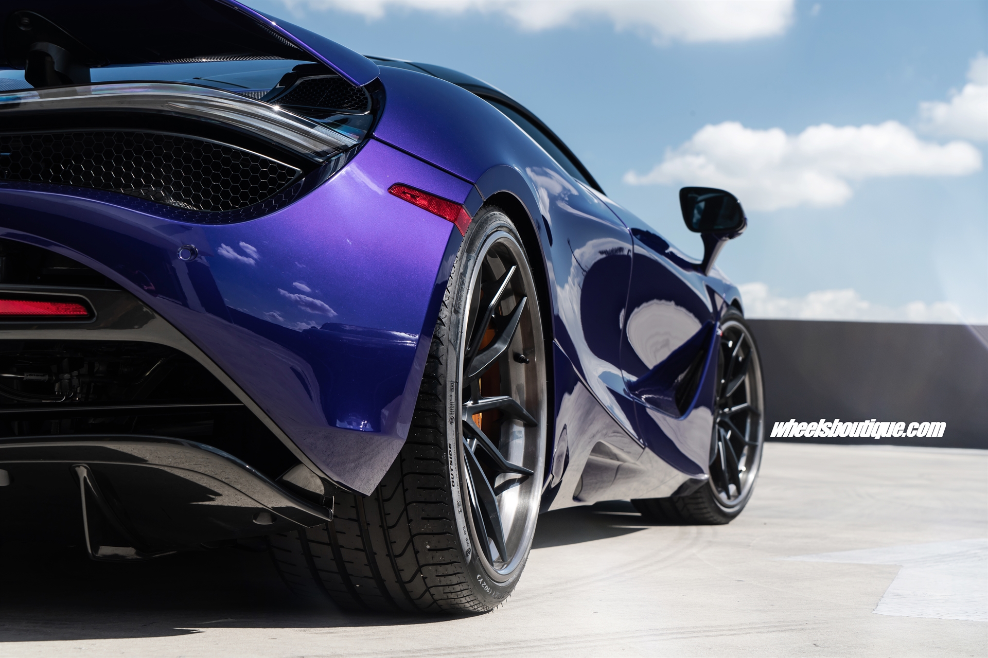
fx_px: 1920
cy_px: 329
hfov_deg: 28.9
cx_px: 494
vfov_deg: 19.4
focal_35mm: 70
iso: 160
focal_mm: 70
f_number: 7.1
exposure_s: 1/160
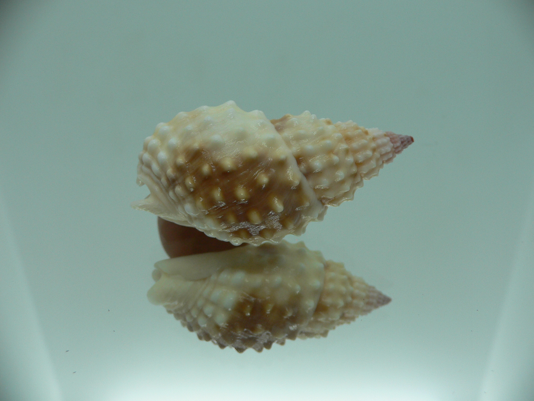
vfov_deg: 40.7
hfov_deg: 52.6
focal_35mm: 35
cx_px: 267
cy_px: 200
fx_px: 540
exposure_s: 1/80
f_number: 2.8
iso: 80
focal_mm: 4.6
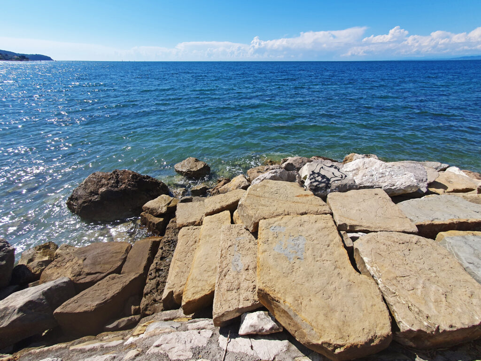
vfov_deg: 89.9
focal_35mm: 13
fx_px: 181
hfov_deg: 106.2
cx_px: 240
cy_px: 180
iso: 50
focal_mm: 1.8
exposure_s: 1/1256
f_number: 2.2
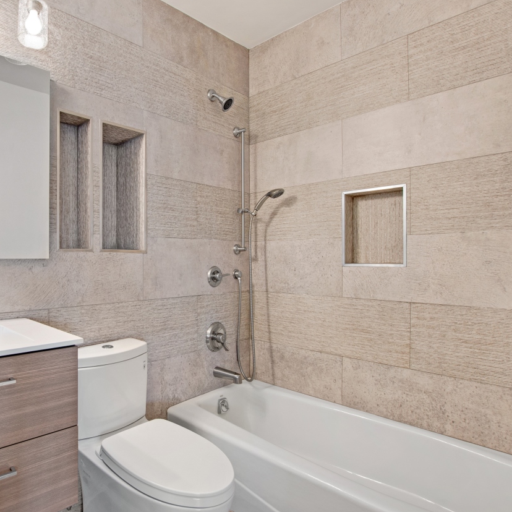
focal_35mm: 20
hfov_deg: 70.7
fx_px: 335
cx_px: 139
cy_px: 262
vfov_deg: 74.8
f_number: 8
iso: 200
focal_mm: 10
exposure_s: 1/15
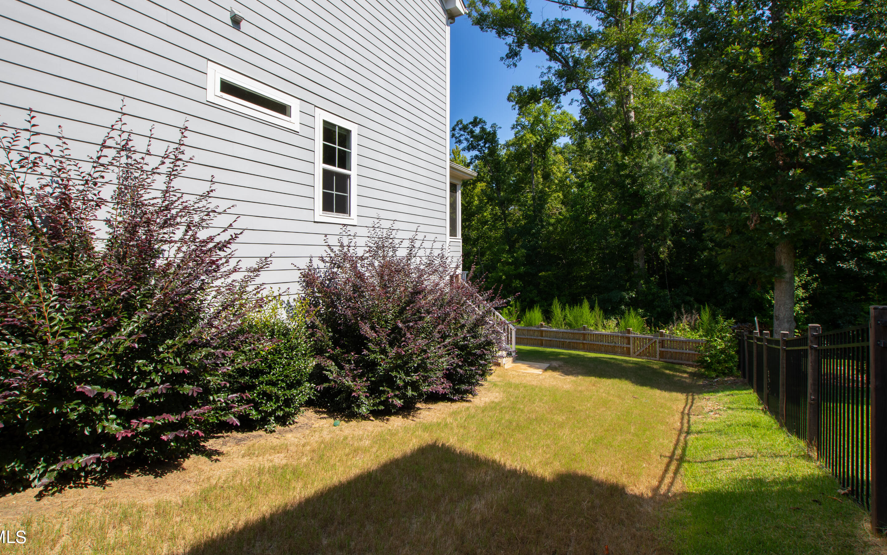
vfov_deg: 71.2
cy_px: 256
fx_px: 387
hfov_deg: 97.8
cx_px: 444
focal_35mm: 16
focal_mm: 10
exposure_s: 1/100
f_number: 8
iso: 100
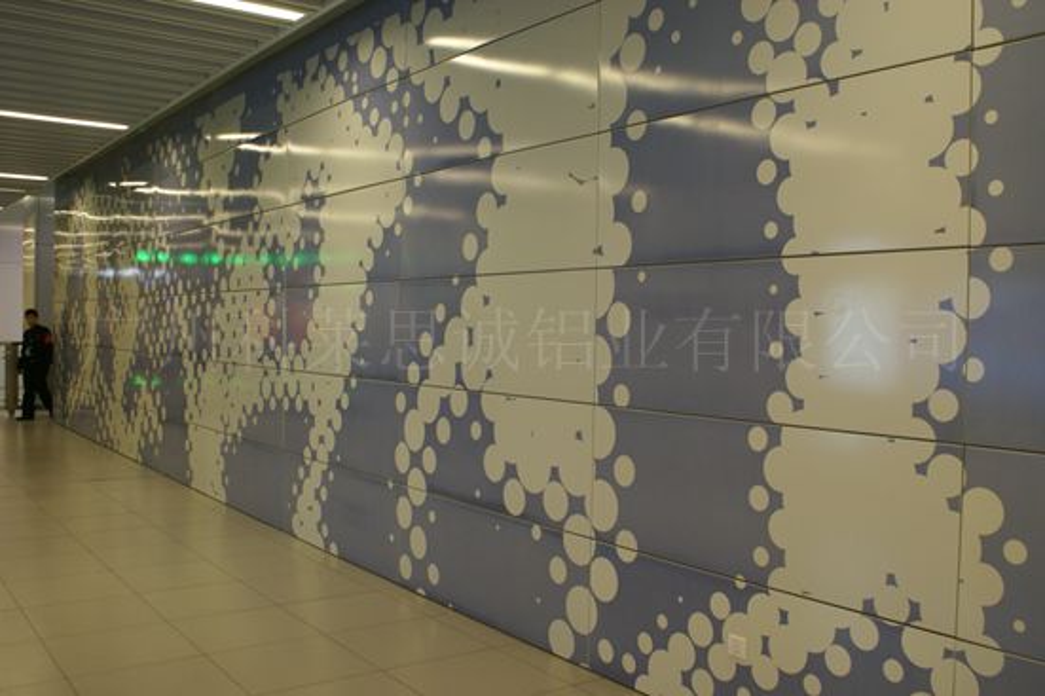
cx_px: 522
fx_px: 958
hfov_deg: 57.2
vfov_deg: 39.9
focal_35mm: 33
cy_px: 348
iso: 400
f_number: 4
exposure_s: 1/40
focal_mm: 22
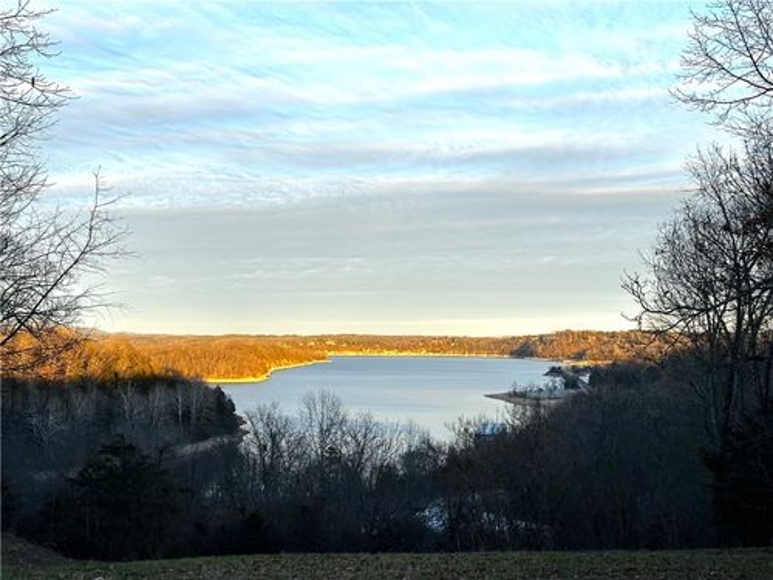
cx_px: 386
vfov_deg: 30.3
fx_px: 1072
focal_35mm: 48
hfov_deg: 39.7
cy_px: 290
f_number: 1.78
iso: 64
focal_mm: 6.86
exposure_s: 1/1030
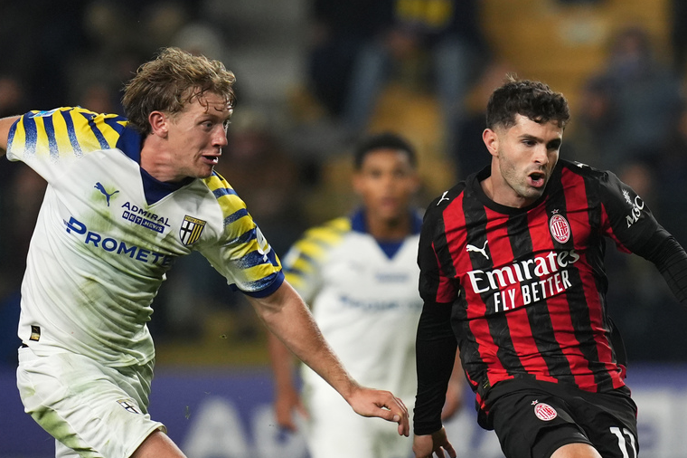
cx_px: 503
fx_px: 14058
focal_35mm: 737
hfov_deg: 2.8
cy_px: 349
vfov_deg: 1.9
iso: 2500
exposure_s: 1/2000
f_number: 3.2
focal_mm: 400
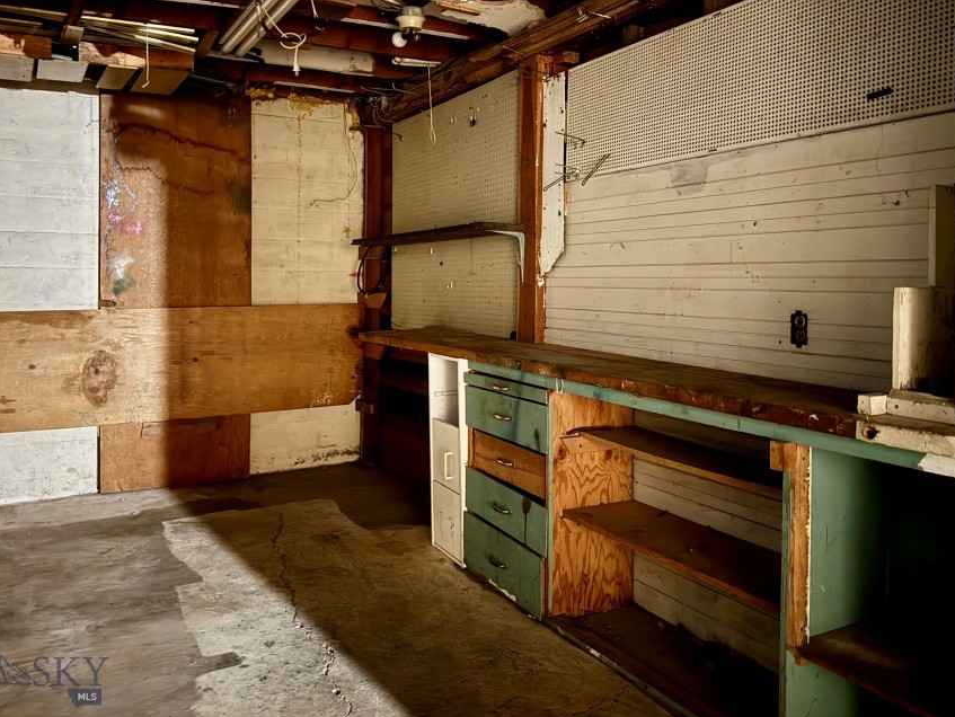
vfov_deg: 48.0
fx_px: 800
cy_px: 287
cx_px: 467
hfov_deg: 61.6
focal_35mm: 29
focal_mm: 6.76
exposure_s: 1/2
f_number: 1.78
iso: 2000
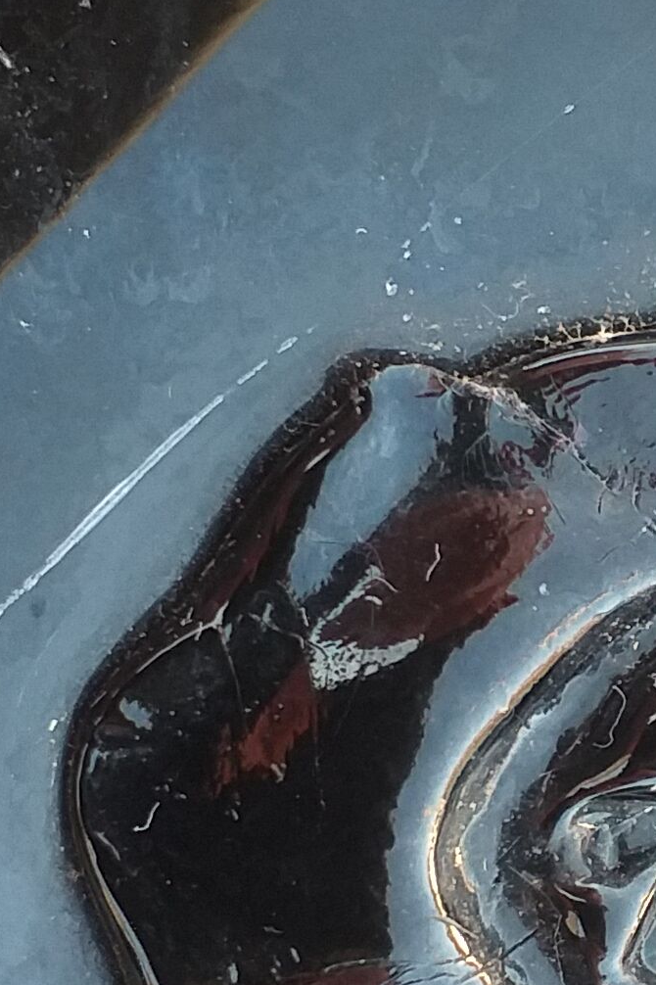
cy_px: 680
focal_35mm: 111
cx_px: 696
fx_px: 3036
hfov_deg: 12.2
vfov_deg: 18.4
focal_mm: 3.6
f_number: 1.9
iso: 50
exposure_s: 1/50
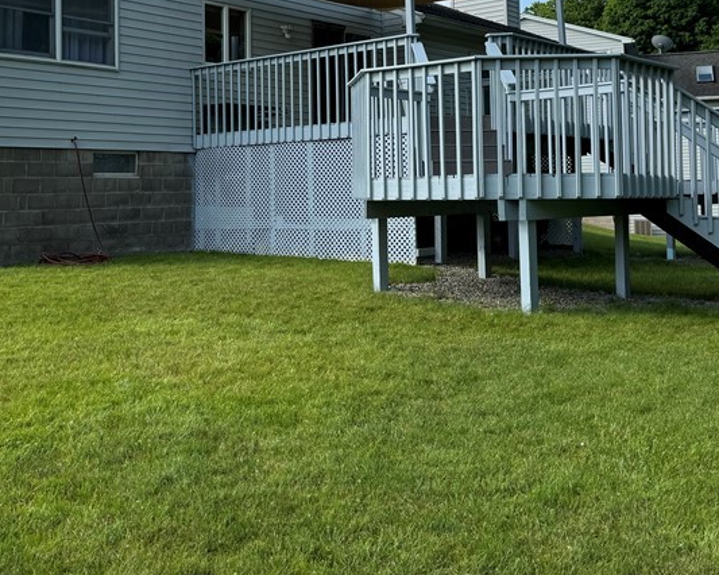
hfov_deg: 41.1
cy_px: 113
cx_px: 318
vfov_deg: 32.5
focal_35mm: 45
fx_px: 957
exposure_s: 1/2833
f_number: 1.78
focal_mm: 6.76
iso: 80
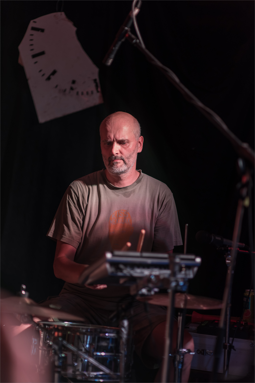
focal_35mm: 85
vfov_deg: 23.9
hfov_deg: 16.1
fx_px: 902
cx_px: 128
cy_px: 192
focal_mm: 85
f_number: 1.4
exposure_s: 1/320
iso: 800
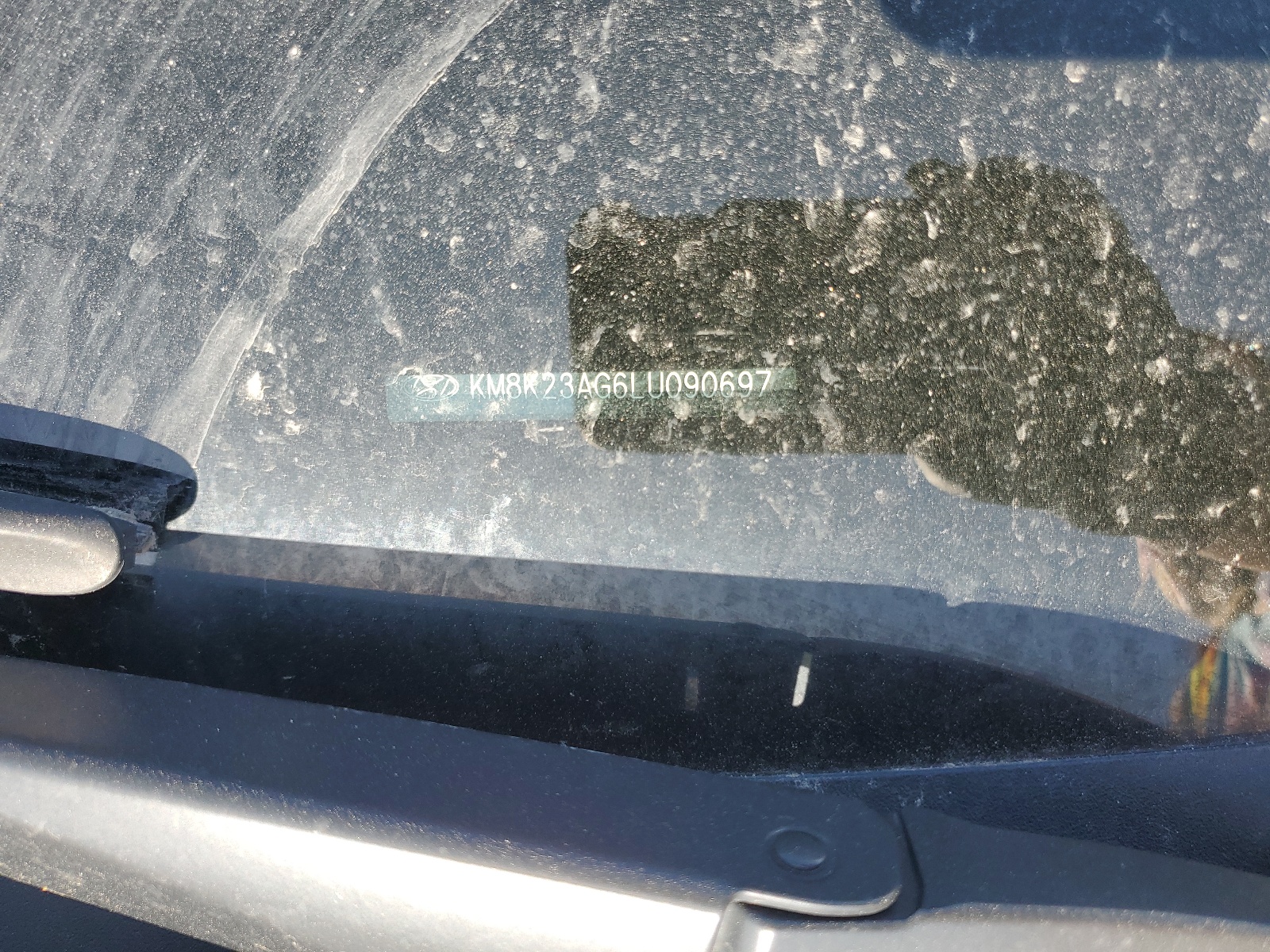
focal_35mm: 26
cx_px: 635
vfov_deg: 53.1
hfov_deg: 67.3
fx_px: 954
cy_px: 476
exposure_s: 1/476
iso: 50
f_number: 1.5
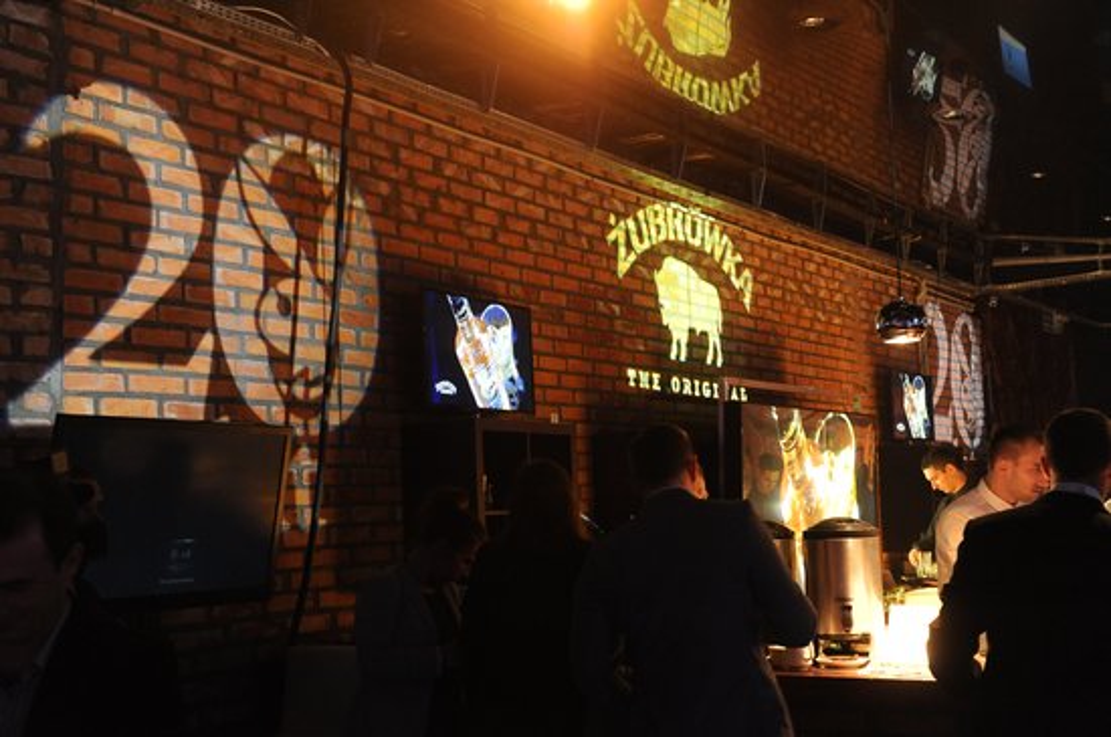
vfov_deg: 28.0
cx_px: 556
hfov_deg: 41.2
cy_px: 368
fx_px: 1479
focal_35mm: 48
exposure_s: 1/25
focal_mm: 48
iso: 2500
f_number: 4.5
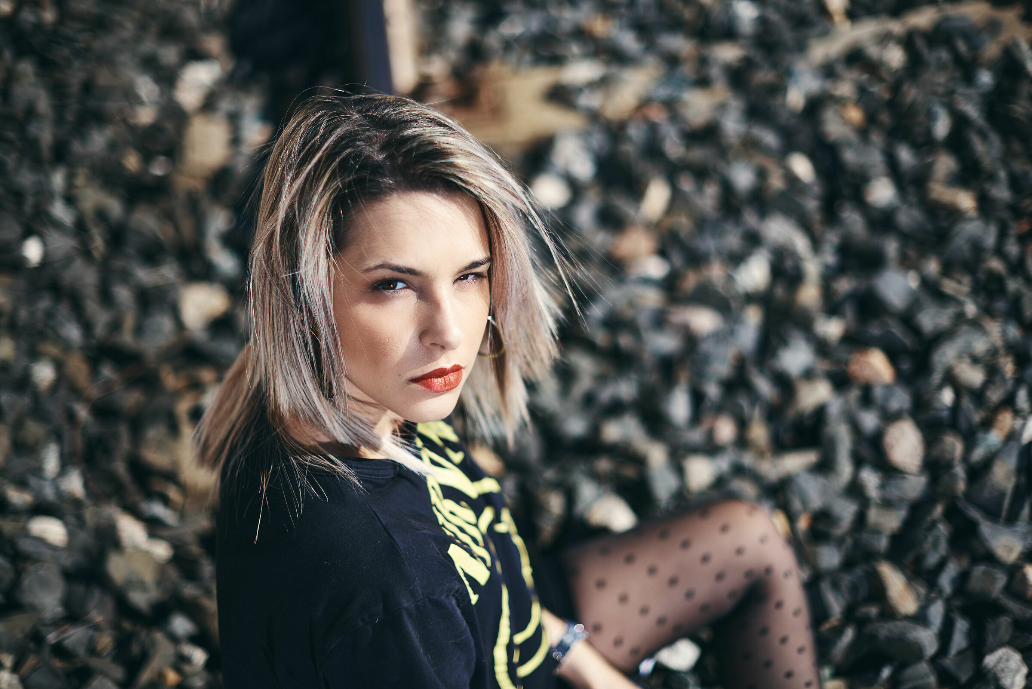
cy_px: 344
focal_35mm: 50
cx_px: 516
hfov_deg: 39.6
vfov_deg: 27.0
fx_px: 1434
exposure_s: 1/4000
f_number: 1.8
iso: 79
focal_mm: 50
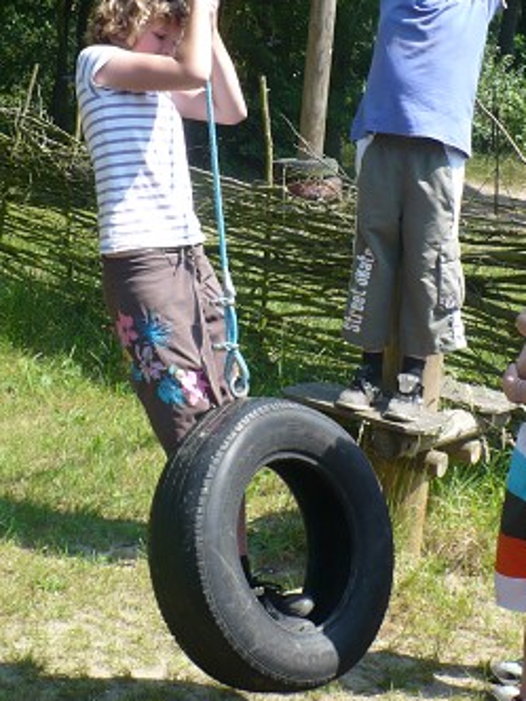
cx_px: 273
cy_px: 293
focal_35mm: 76
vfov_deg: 25.6
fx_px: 1540
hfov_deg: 19.4
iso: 100
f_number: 2.9
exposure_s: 1/500
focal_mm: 7
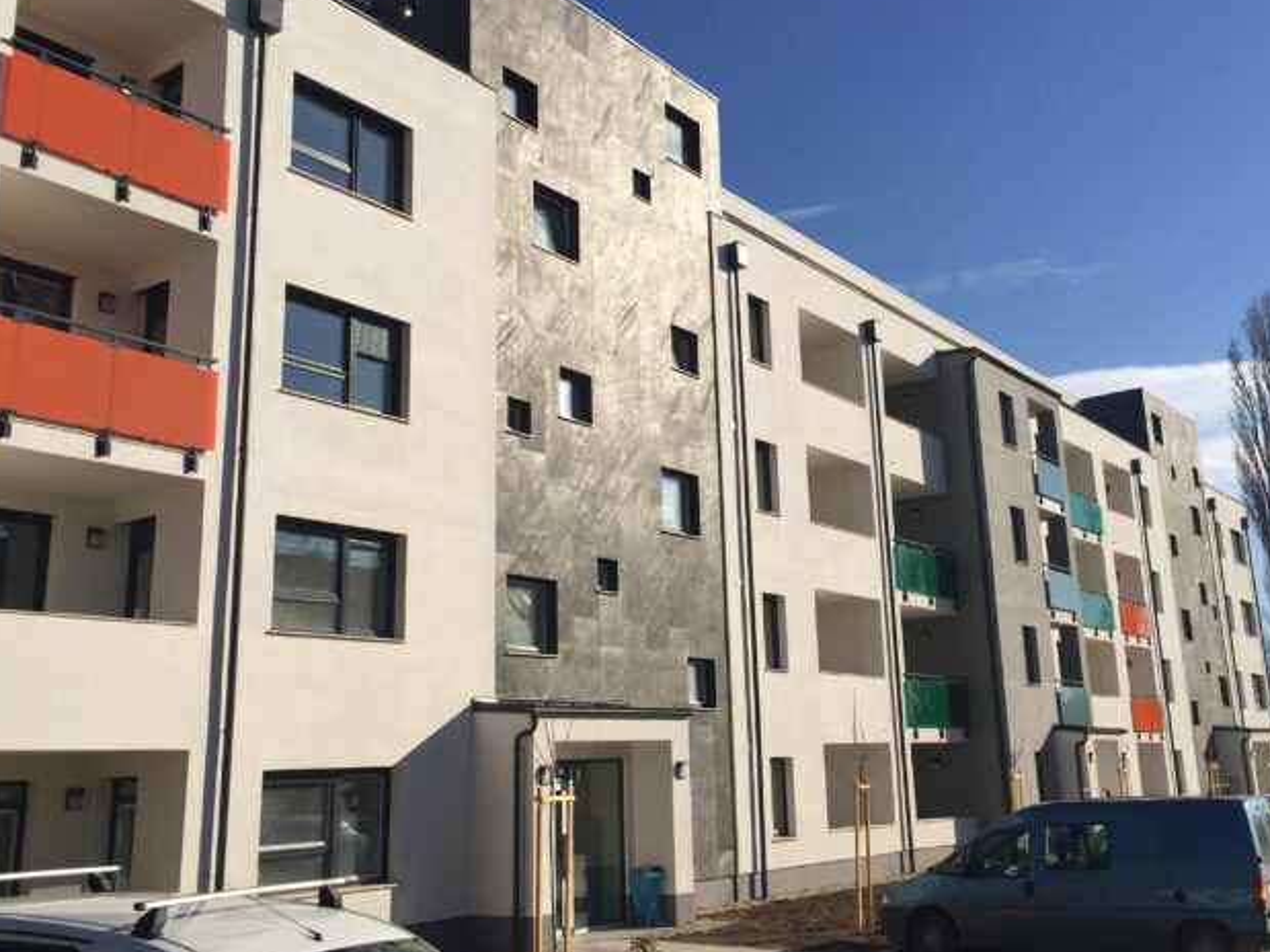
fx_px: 1321
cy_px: 427
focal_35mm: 36
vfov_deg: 39.6
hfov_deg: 51.3
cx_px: 706
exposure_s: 1/3597
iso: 32
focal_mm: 4.15
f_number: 2.2
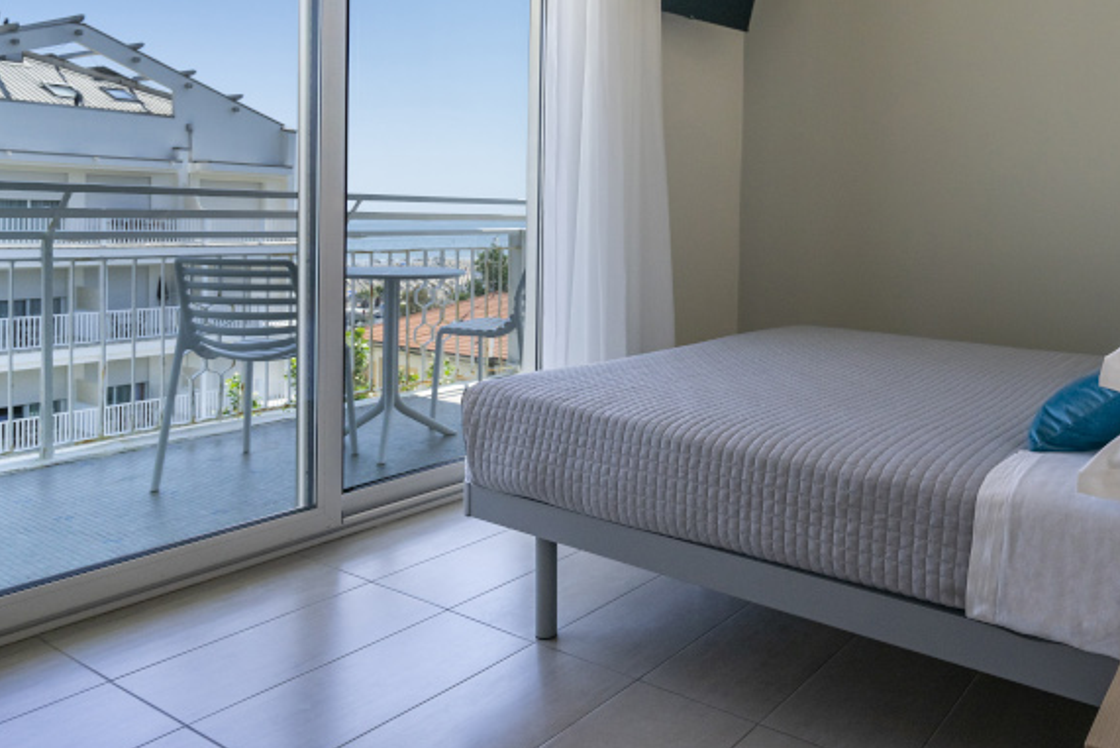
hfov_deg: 63.5
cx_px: 765
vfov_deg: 45.6
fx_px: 871
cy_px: 239
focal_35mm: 28
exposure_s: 1/8000
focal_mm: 20
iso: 400
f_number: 5.6
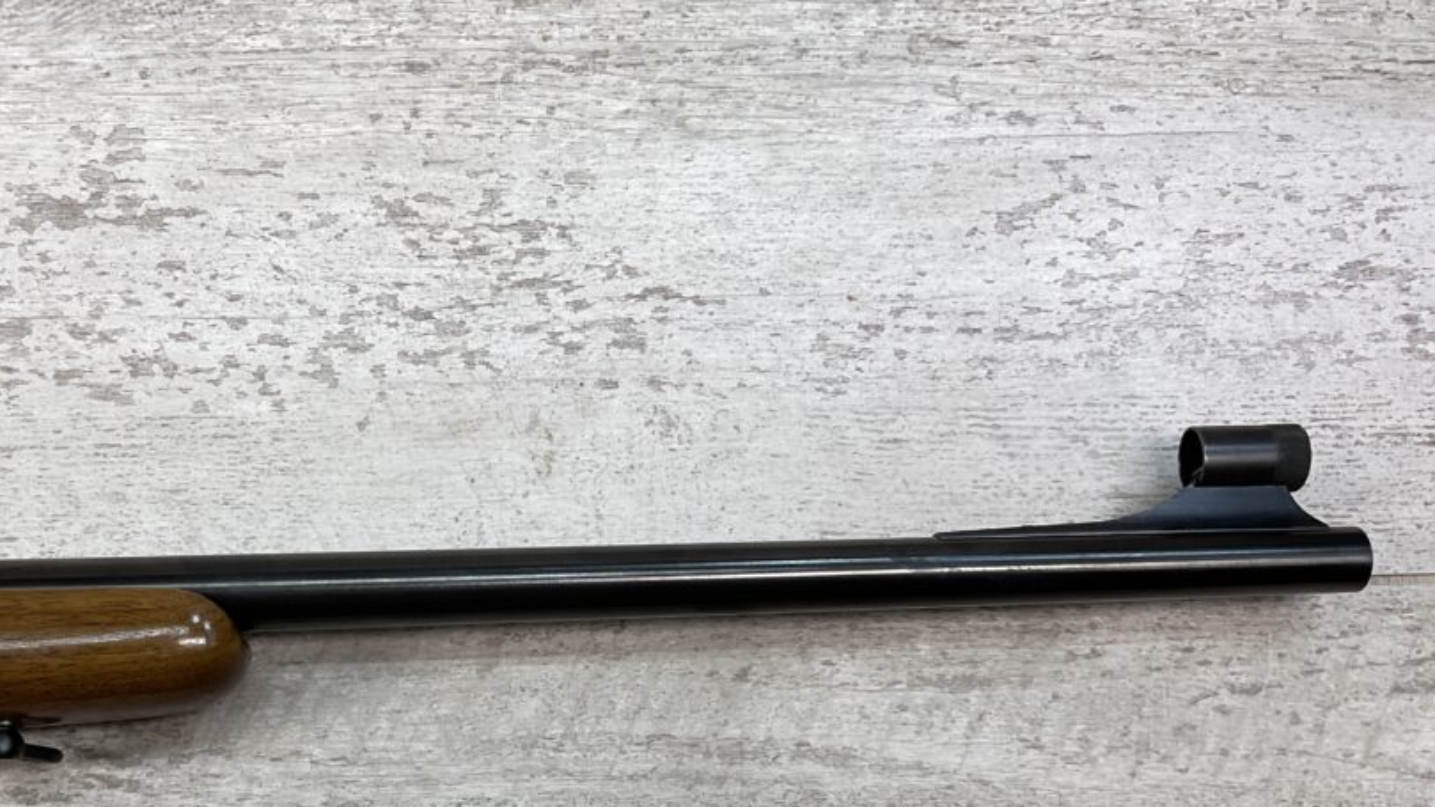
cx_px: 537
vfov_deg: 29.2
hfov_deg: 50.0
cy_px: 617
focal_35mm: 40
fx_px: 1522
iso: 16
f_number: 1.8
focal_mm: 3
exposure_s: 1/223
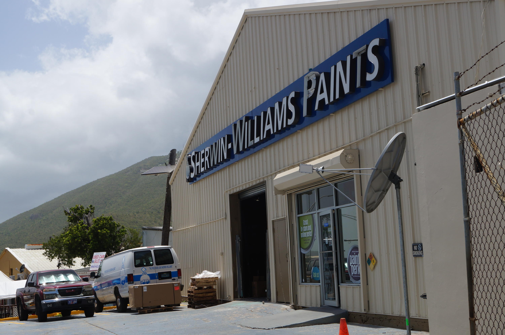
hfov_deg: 43.6
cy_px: 168
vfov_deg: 29.8
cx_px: 252
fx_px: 631
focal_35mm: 45
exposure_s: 1/160
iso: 100
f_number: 13
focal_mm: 30
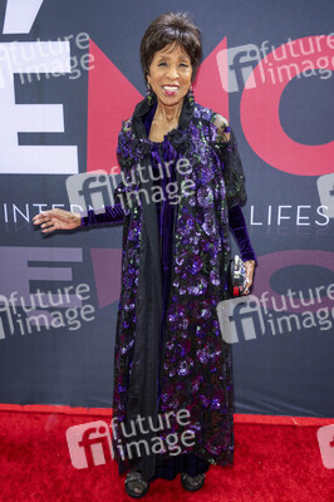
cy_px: 251
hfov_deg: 42.9
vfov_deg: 61.1
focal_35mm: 30
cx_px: 167
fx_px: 425
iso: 800
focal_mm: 30.5
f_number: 5.6
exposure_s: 1/200
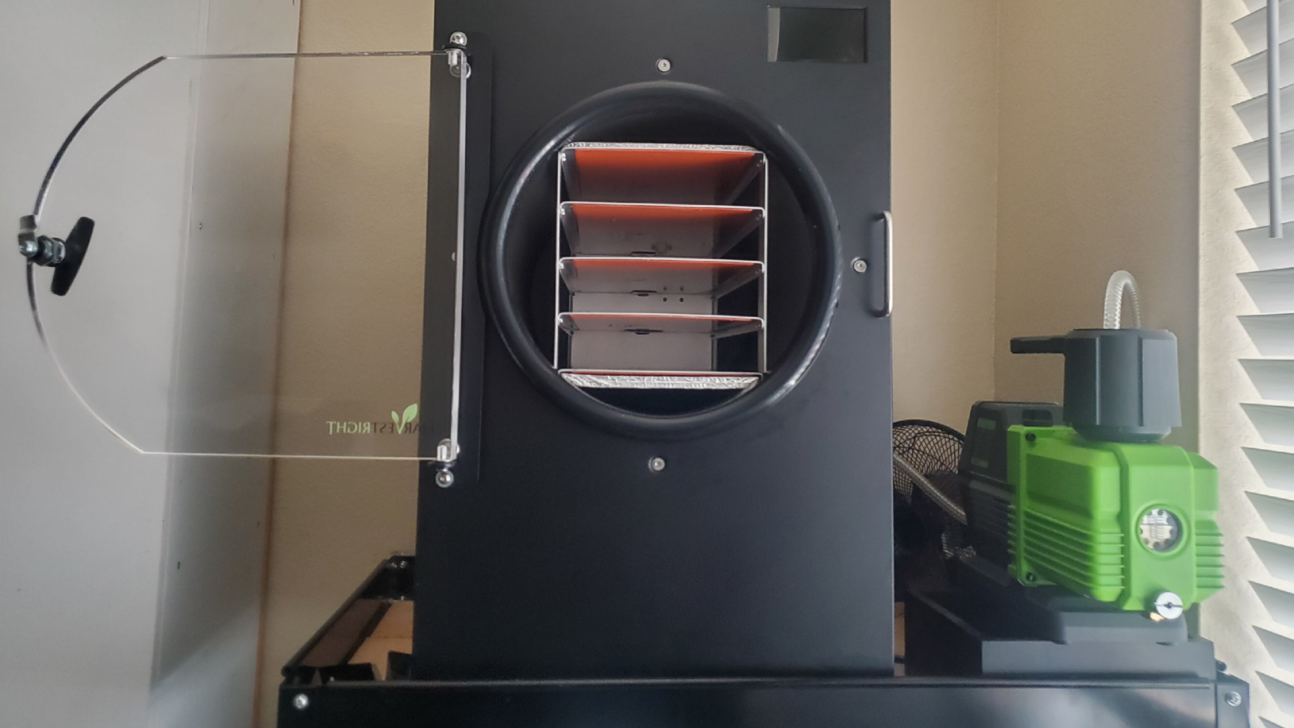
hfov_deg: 66.1
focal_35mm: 29
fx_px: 995
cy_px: 268
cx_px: 659
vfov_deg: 39.9
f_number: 1.5
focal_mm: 4.3
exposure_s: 1/120
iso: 320
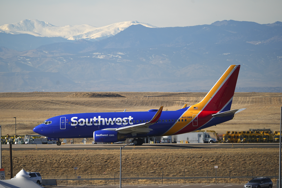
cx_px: 141
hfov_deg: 4.6
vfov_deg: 3.1
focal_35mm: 447
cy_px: 94
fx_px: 3501
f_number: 6.3
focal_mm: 447
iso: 200
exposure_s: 1/1600
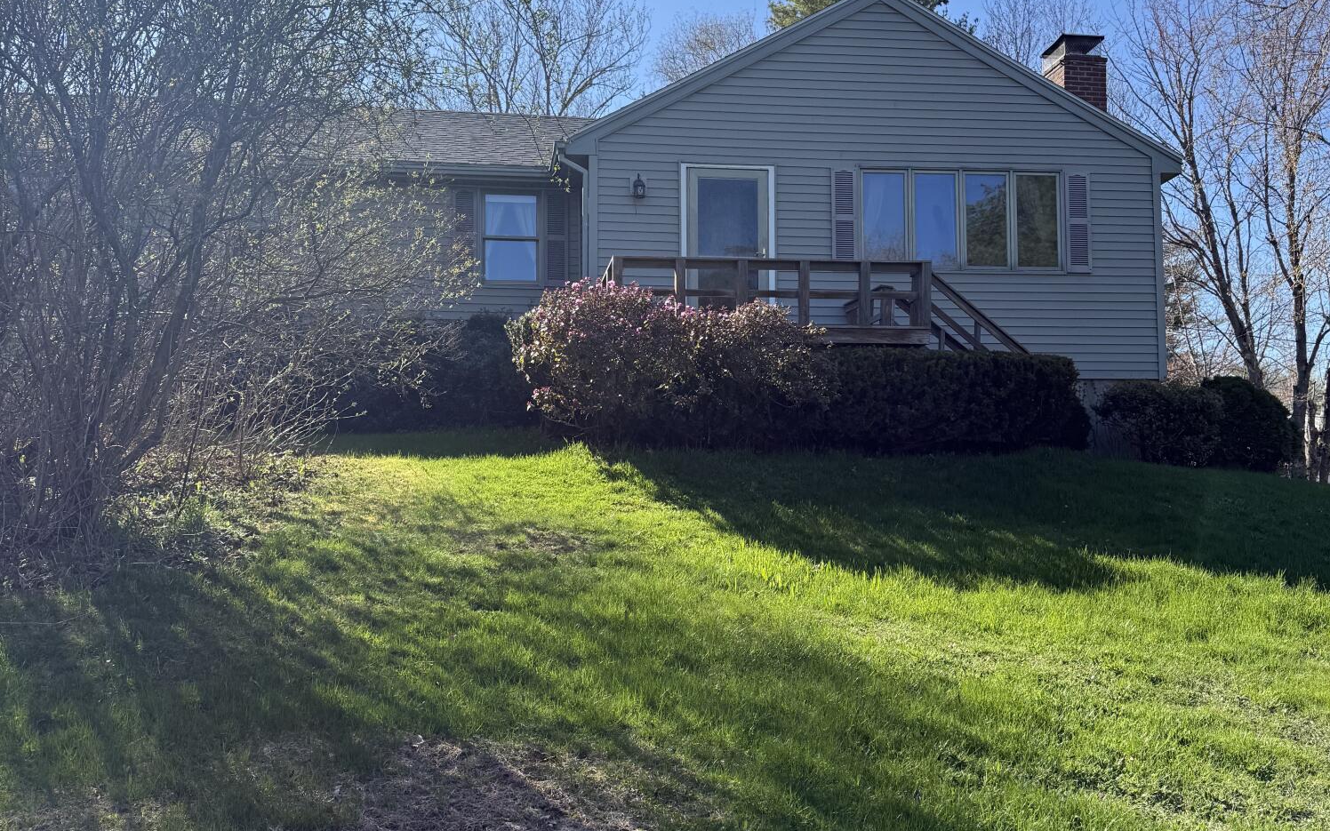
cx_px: 666
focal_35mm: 34
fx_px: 1232
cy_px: 412
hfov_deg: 56.7
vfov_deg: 37.3
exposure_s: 1/3145
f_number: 1.78
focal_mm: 6.76
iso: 80
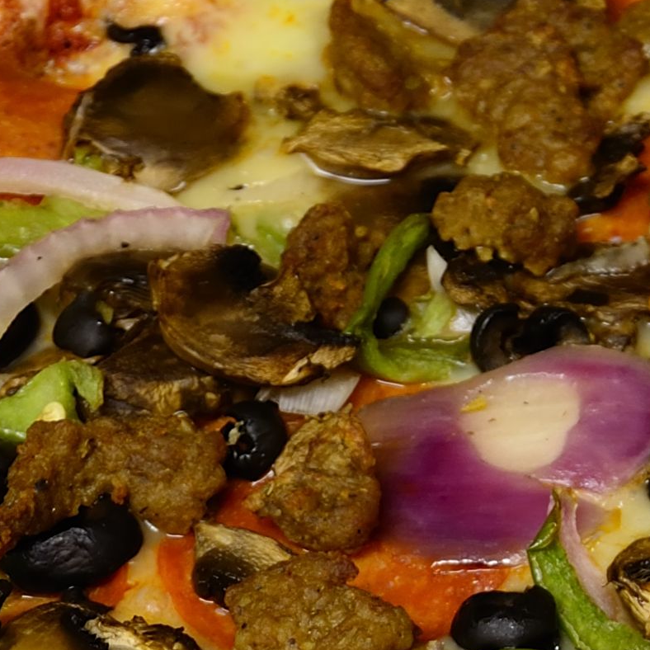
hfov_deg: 9.0
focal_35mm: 191
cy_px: 945
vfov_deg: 9.0
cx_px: 780
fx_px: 4058
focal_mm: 24
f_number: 3.8
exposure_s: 1/2
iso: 100
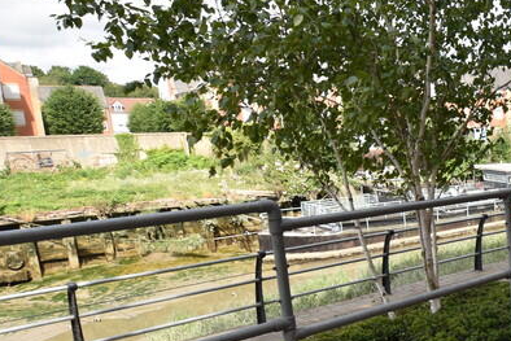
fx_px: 554
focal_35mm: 39
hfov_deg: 38.6
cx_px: 591
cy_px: 260
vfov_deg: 33.5
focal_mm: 10
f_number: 6.3
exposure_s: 1/160
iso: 100
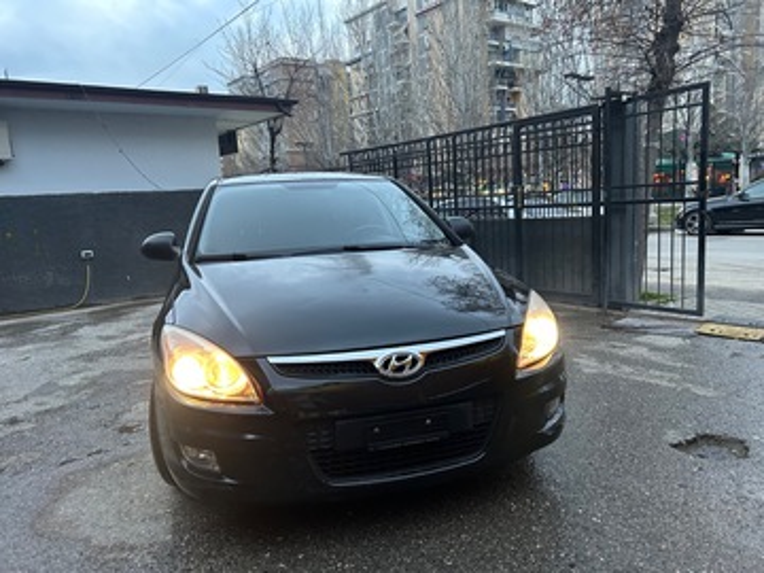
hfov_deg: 67.3
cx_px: 382
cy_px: 286
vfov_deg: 53.1
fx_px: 574
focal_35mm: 26
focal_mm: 5.7
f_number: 1.5
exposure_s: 1/50
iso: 200
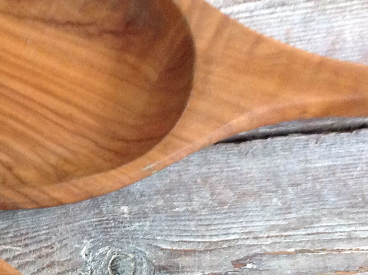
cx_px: 0
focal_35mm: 87
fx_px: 924
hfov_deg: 21.7
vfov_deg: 16.6
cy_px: 276
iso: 320
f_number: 2.4
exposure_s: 1/15
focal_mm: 4.28
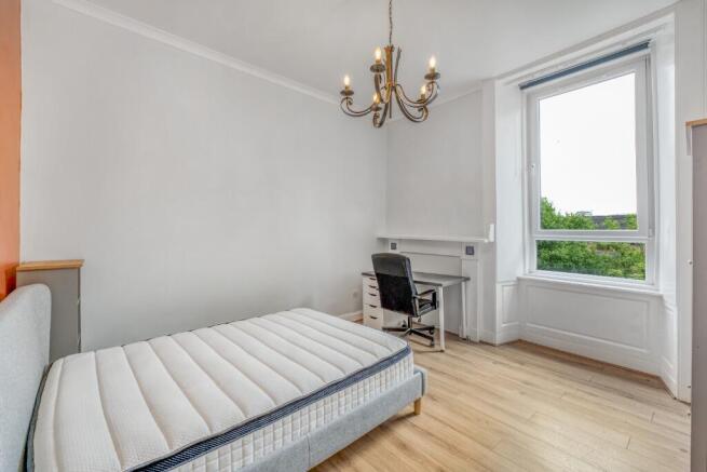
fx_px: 275
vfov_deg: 81.2
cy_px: 236
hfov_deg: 104.2
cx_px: 354
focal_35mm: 14
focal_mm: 14
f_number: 6.3
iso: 320
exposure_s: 1/60
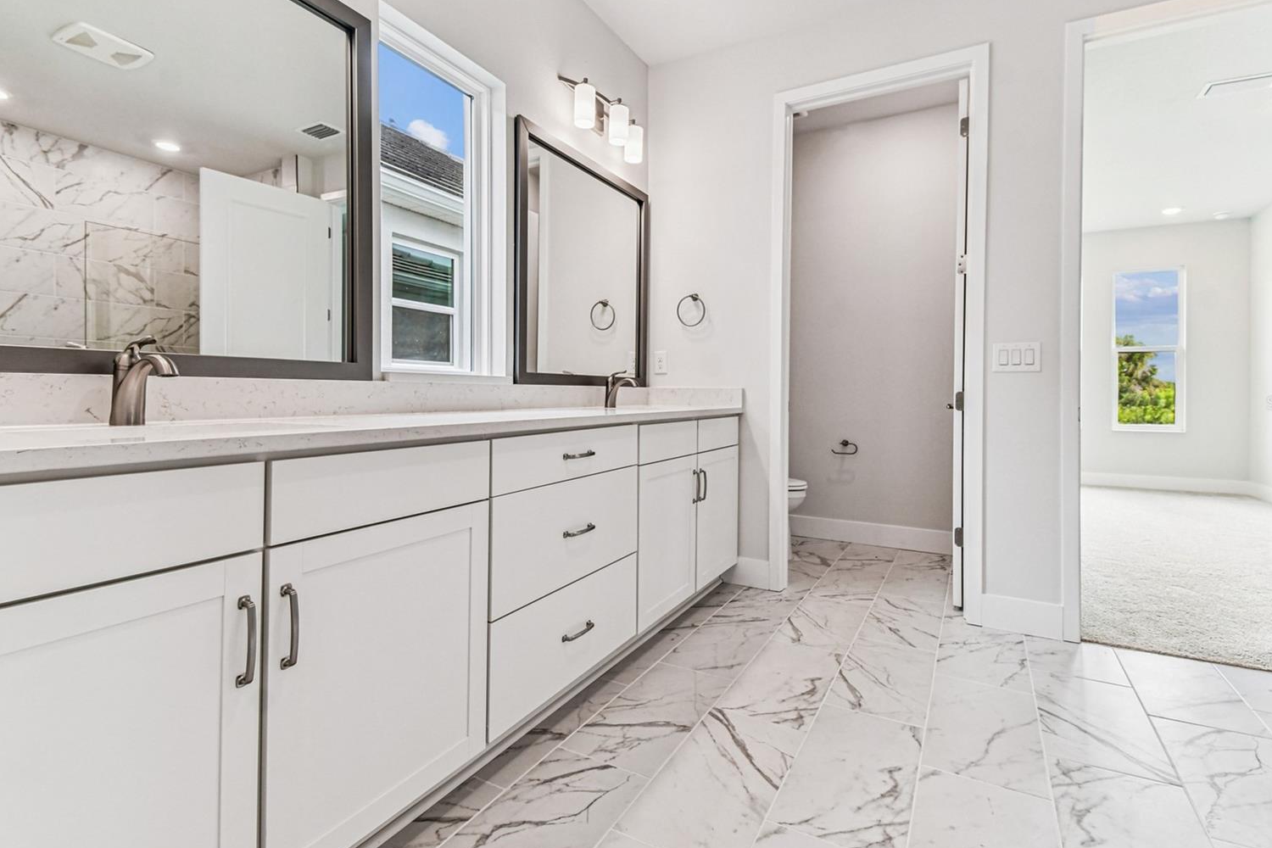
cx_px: 664
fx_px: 565
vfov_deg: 73.7
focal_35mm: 16
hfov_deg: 96.7
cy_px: 403
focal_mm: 10
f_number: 7.1
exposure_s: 1/200
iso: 800
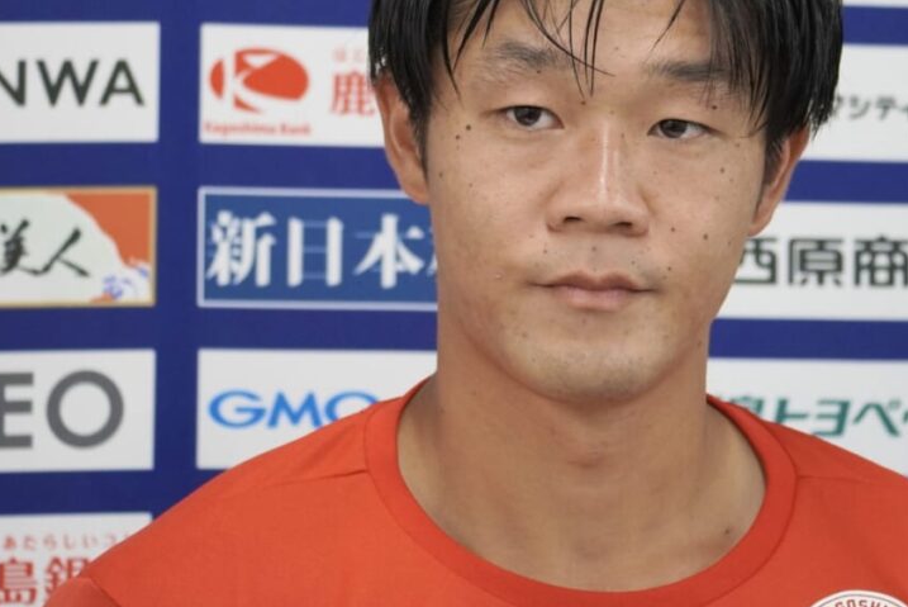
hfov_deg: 9.8
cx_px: 507
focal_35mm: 210
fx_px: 5300
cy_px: 189
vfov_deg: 6.5
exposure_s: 1/160
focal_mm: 98
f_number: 5
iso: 1600
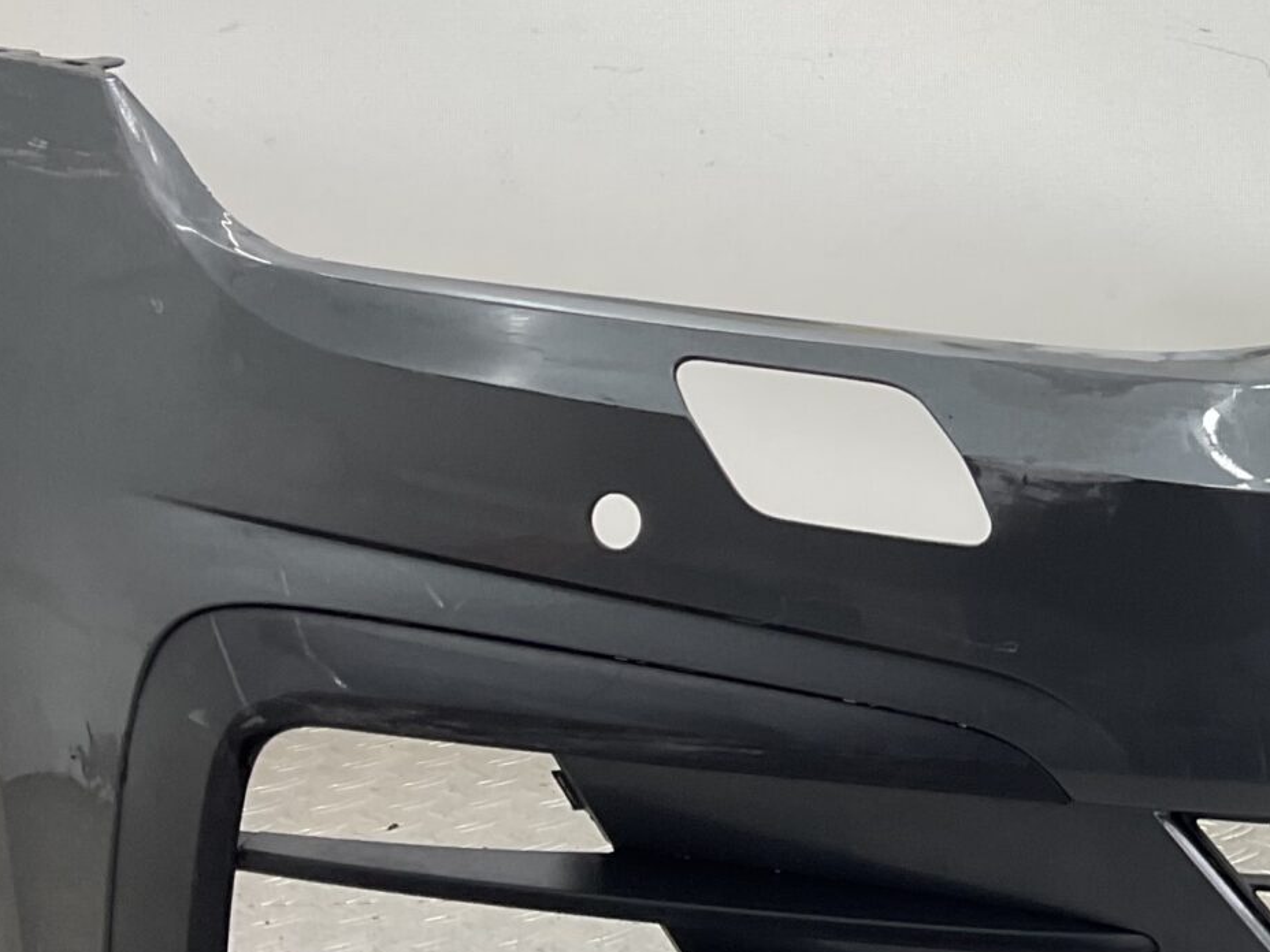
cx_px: 1437
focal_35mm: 80
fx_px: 2935
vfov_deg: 18.4
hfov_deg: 22.8
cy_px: 338
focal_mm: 3
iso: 20
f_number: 1.8
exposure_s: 1/100
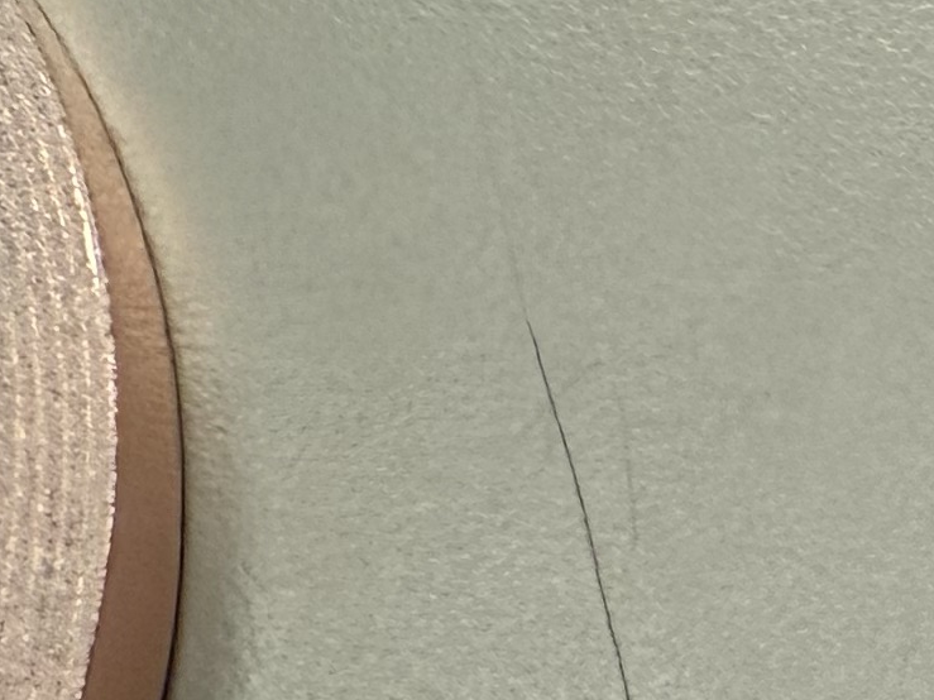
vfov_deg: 9.9
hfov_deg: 11.6
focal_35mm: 131
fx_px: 3534
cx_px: 2411
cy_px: 1701
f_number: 2.2
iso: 160
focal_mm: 2.22
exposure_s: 1/120
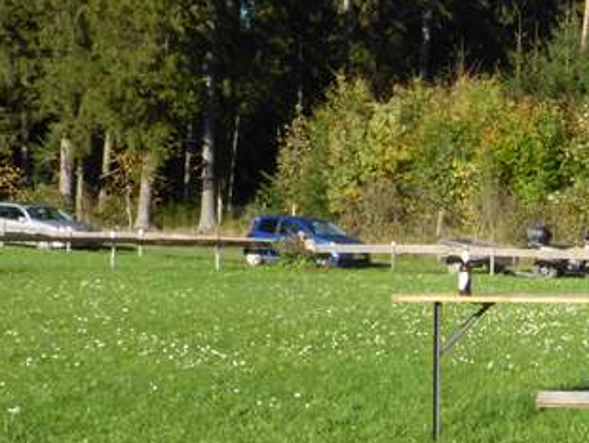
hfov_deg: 26.0
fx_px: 1141
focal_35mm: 67
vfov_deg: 21.8
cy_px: 312
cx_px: 697
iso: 100
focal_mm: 4.3
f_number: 8
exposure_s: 1/100
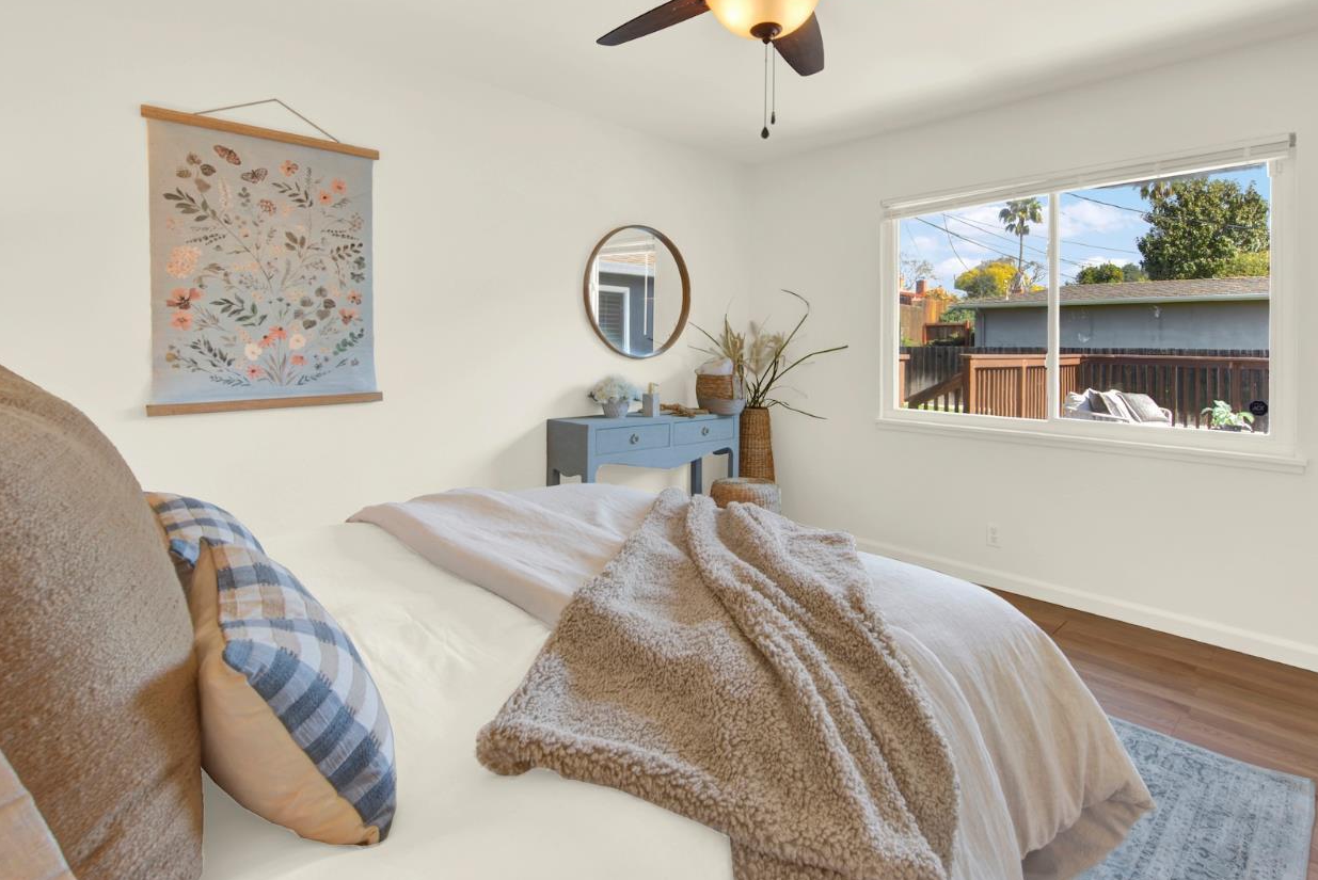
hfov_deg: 93.1
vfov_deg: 69.8
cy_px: 353
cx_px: 711
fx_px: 623
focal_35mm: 17
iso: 100
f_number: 14
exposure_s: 1/8
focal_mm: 14
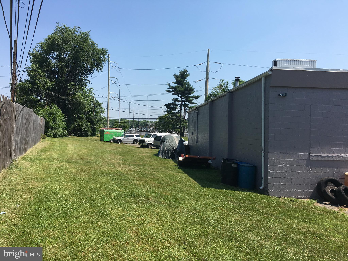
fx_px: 292
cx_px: 174
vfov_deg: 48.2
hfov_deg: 61.7
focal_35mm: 29
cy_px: 130
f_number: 2.2
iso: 25
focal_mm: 4.15
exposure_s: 1/1637
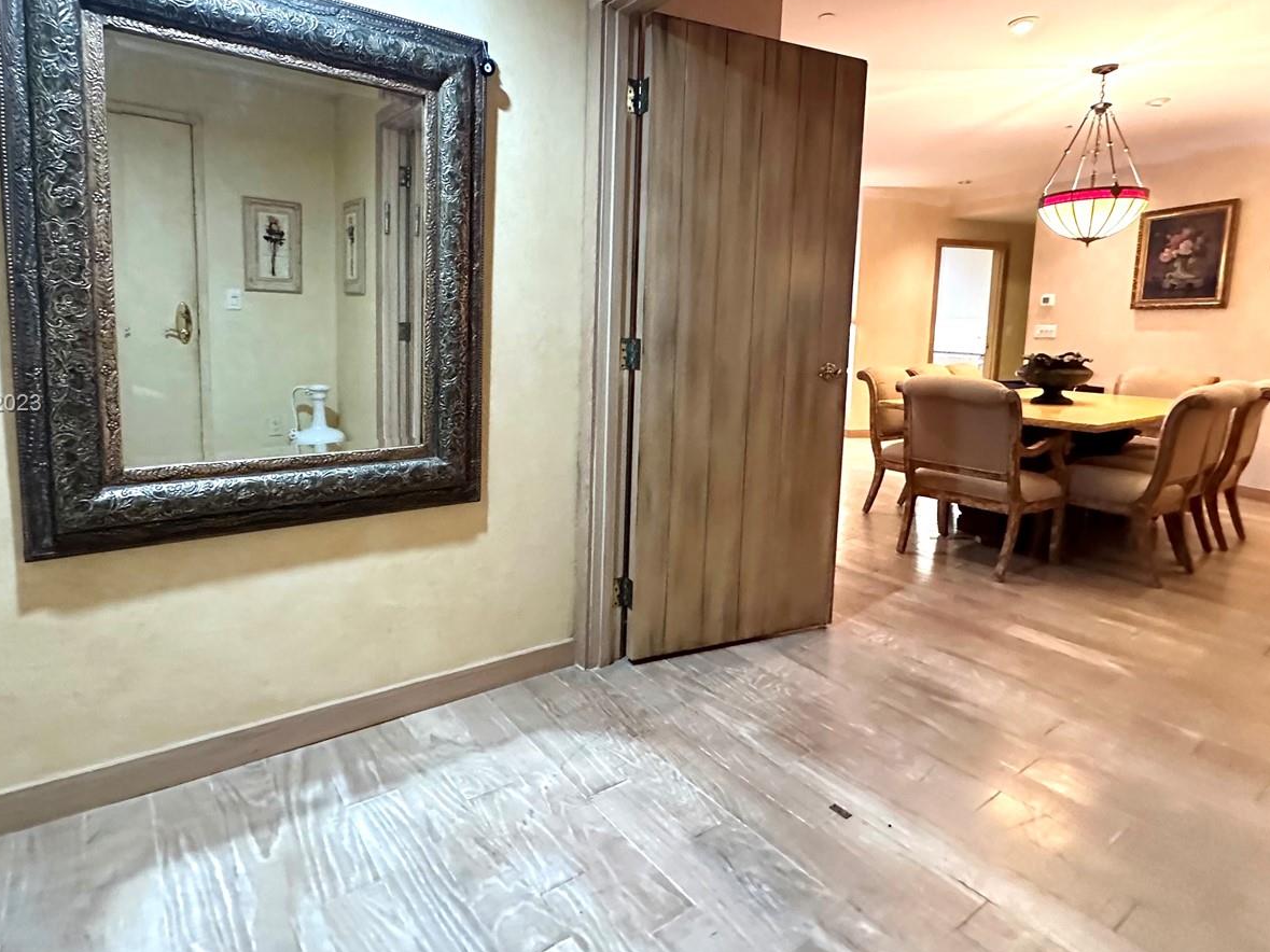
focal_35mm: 19
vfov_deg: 68.3
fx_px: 697
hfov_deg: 84.3
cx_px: 559
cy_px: 405
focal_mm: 2.22
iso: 1000
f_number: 2.2
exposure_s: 1/60
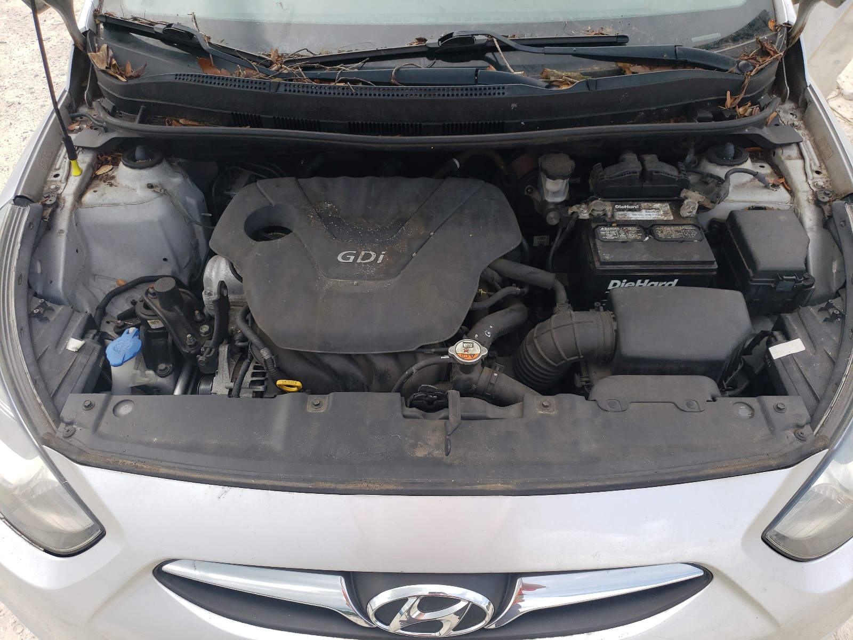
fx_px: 641
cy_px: 320
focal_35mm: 26
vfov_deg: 53.1
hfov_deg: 67.3
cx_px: 426
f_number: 1.5
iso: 50
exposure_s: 1/909
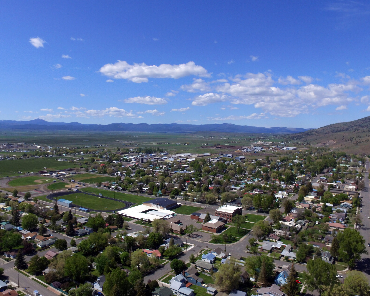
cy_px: 141
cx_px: 171
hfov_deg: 72.5
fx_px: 252
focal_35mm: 23
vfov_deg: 60.8
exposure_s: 1/1818
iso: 100
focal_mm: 3.61
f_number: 2.8
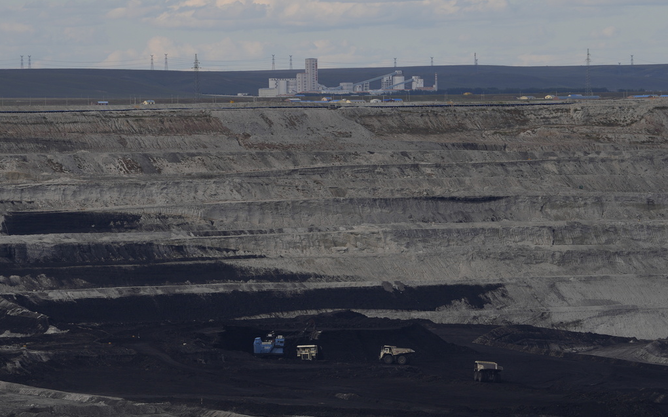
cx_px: 334
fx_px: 5588
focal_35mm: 307
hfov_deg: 6.8
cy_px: 218
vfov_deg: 4.3
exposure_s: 1/1000
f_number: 5.6
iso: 160
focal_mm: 200
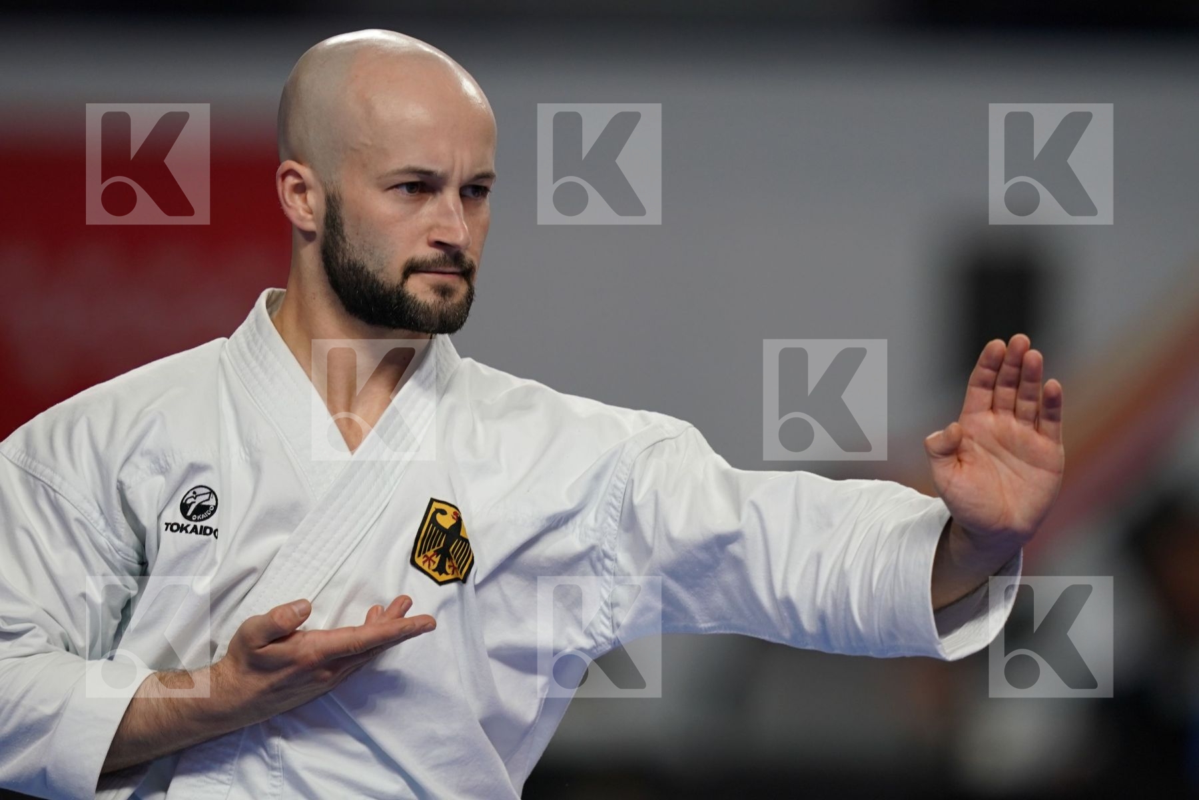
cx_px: 600
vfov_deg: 2.3
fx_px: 19982
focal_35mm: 600
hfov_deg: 3.4
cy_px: 400
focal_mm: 400
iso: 640
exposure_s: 1/500
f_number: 2.8
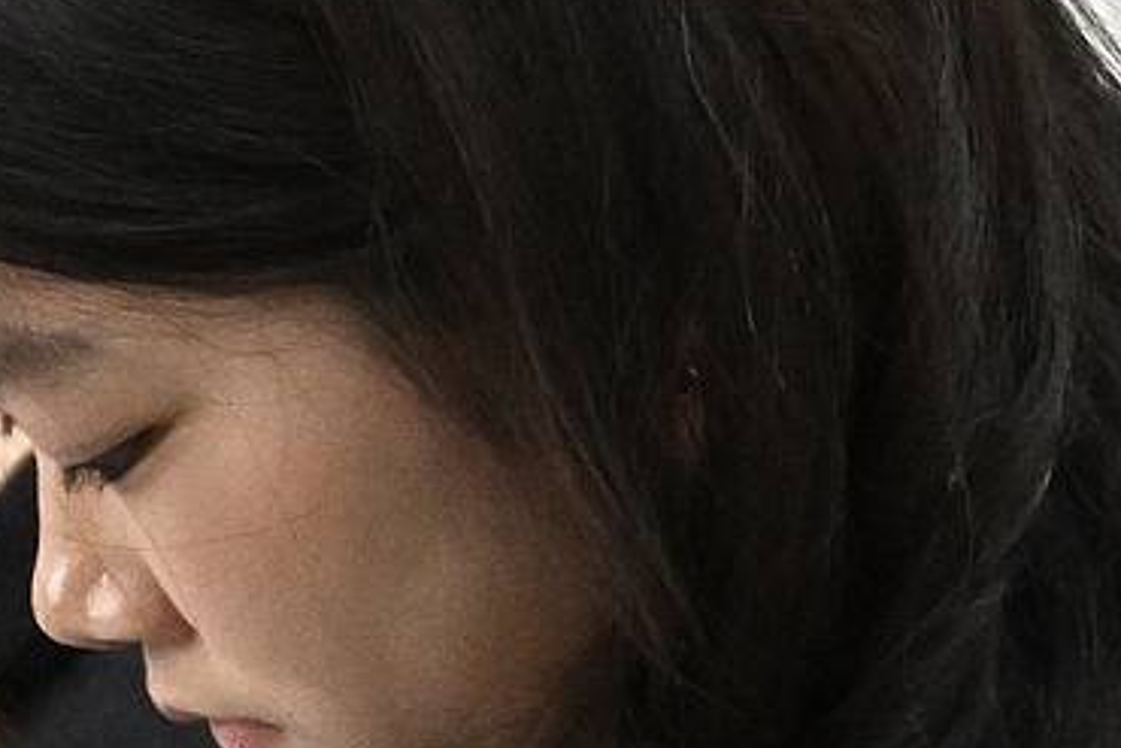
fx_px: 5046
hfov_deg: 9.3
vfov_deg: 8.4
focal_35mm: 162
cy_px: 931
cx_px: -2484
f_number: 4
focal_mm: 24
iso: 5000
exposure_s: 1/800
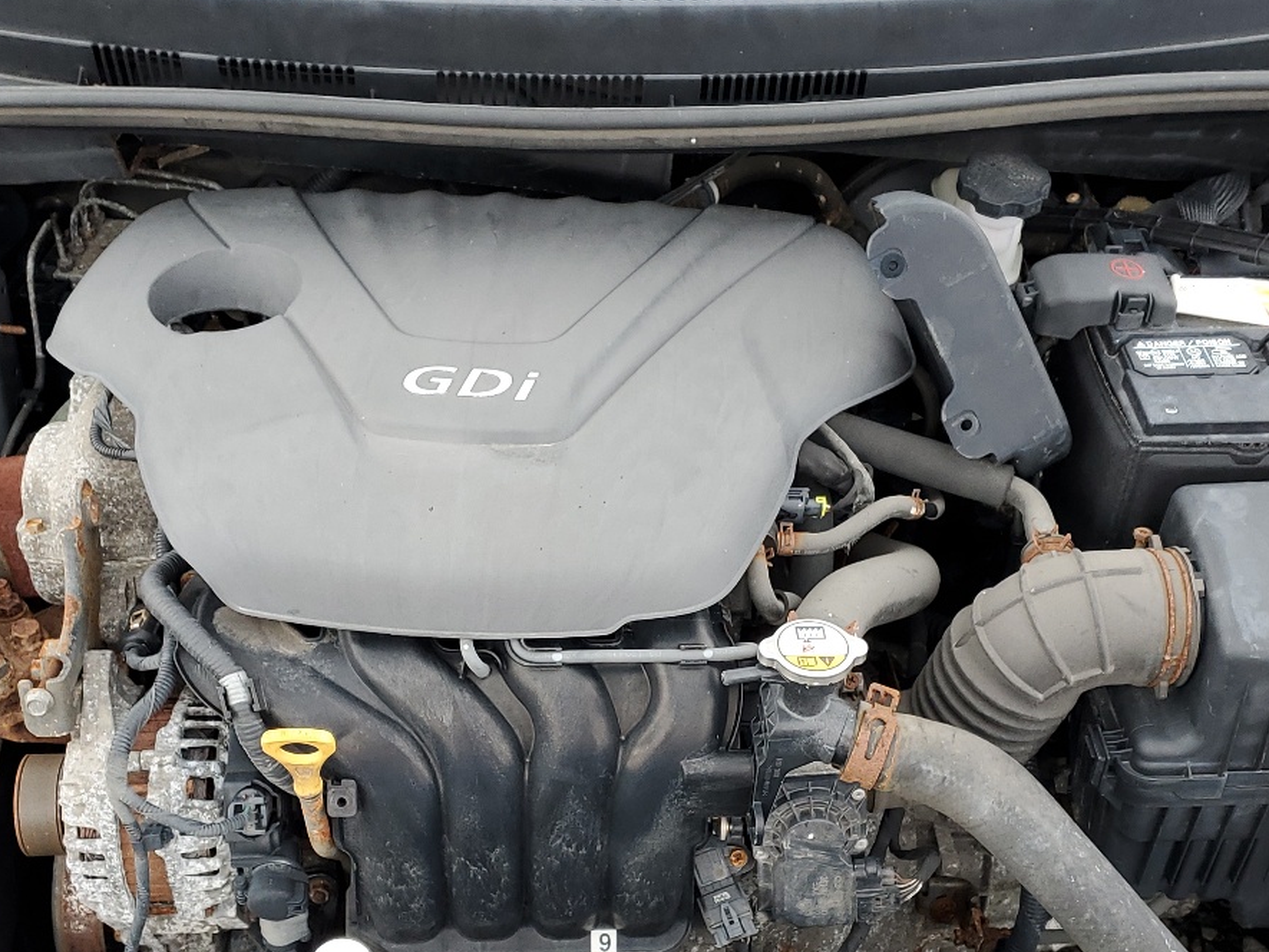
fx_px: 1723
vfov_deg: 30.6
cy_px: 661
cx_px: 638
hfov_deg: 40.4
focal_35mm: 47
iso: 50
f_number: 1.5
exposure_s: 1/278
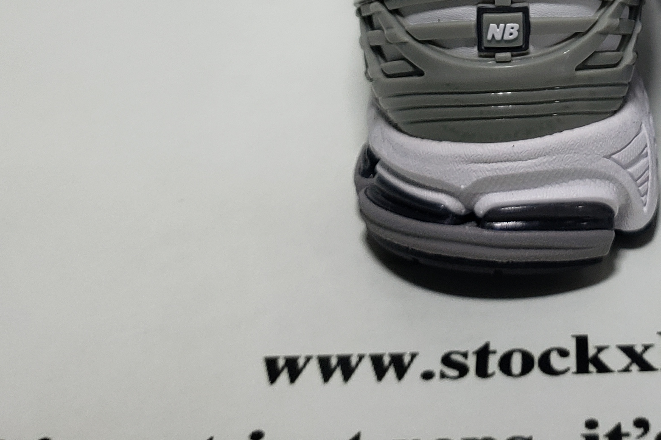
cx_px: 613
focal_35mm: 70
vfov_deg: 17.7
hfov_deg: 27.6
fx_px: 1285
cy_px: -189
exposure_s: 1/492
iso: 50
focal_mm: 4.3
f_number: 1.5
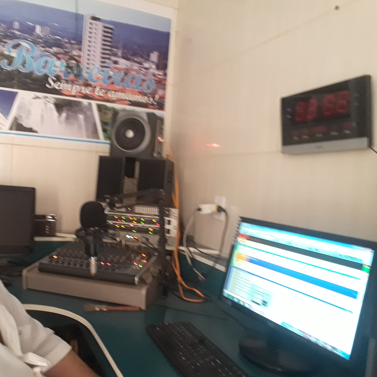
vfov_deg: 55.6
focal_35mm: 29
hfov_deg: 55.1
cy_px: 192
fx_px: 357
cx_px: 147
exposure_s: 1/9
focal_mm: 2.53
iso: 160
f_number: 1.9
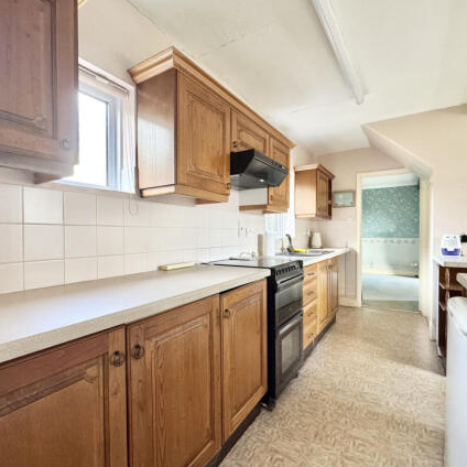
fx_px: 259
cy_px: 238
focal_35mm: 17
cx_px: 232
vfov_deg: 84.0
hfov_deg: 84.0
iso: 320
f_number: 2.2
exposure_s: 1/100
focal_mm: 2.22
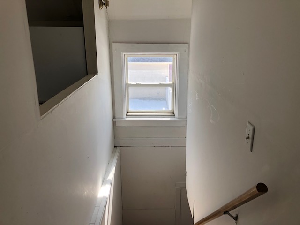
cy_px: 112
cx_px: 150
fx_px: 243
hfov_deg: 63.4
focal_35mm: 28
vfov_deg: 49.7
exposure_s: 1/222
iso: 20
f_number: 1.8
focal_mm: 3.99
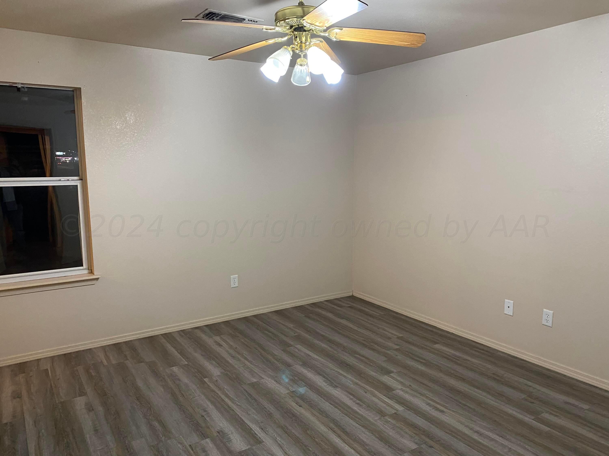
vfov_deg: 53.1
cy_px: 228
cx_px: 304
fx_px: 457
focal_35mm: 26
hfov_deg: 67.3
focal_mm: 4.25
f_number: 1.8
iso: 250
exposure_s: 1/60
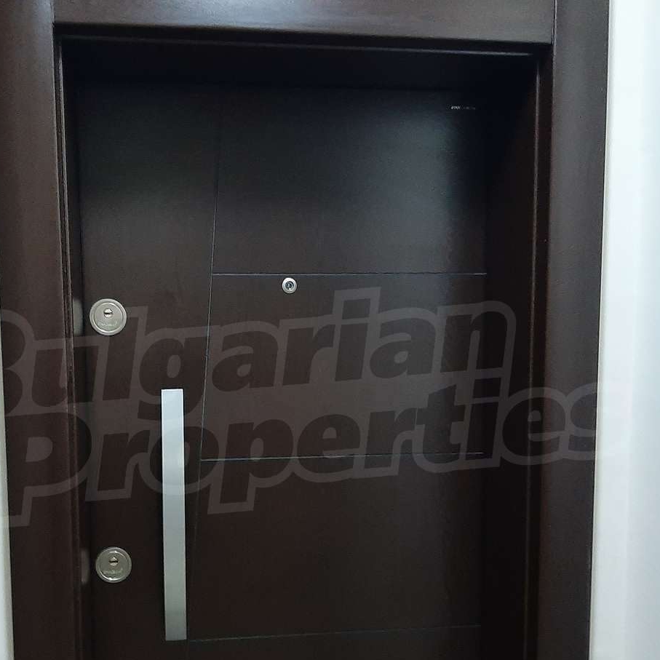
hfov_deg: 43.7
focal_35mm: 38
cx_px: 270
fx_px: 820
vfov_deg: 43.5
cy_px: 409
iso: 320
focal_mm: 3.93
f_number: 1.7
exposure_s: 1/25
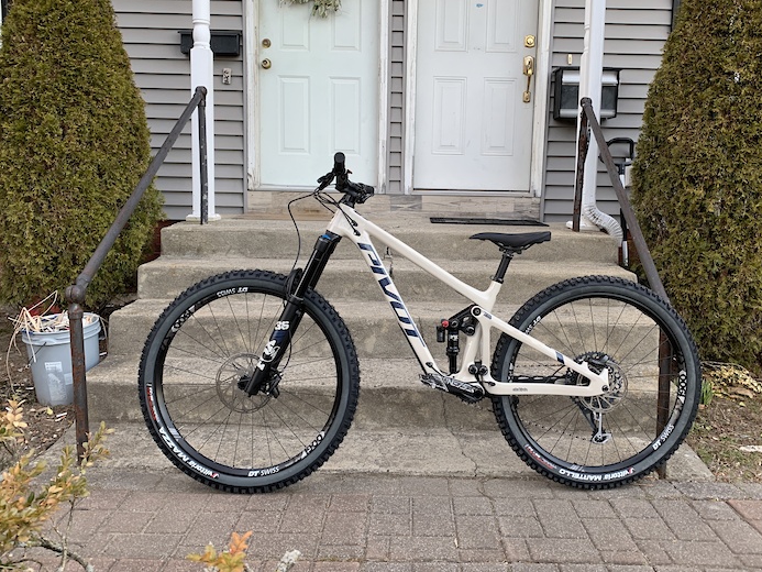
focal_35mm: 30
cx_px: 413
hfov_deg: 59.9
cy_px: 257
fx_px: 661
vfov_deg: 46.7
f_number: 1.8
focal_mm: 4.25
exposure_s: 1/121
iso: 80
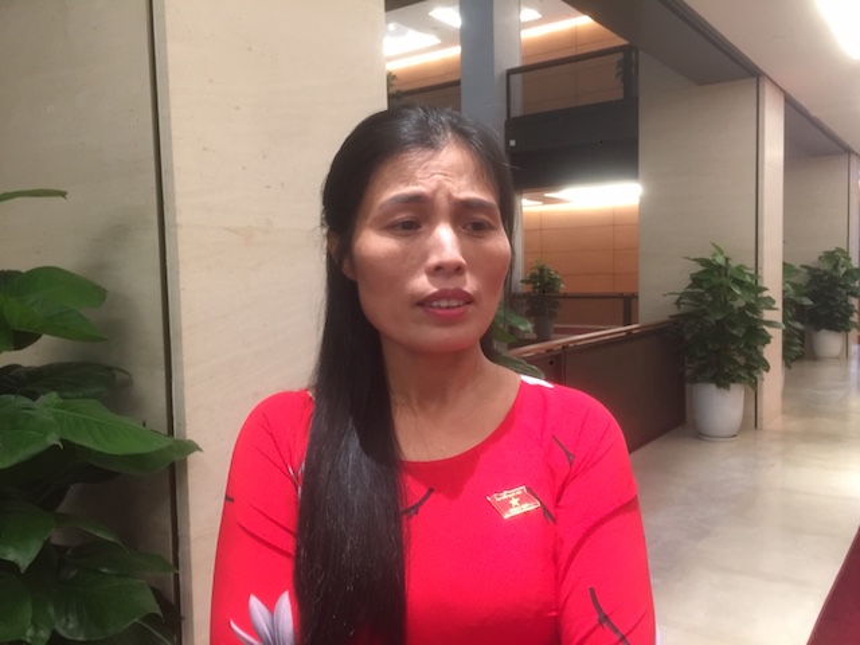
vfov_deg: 48.2
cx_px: 430
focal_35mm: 29
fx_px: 720
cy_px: 322
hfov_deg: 61.7
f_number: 2.2
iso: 125
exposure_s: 1/17
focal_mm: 4.15
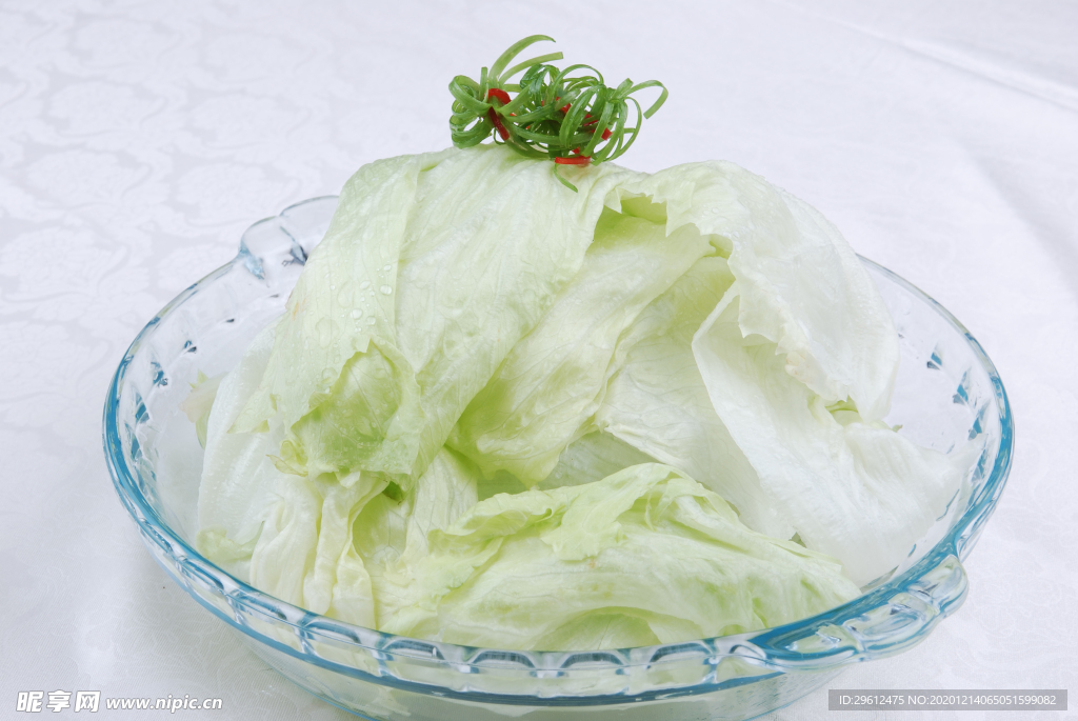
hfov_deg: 28.0
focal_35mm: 72
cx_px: 539
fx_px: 2158
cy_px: 360
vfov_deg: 19.0
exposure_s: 1/125
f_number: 16
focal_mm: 48
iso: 100
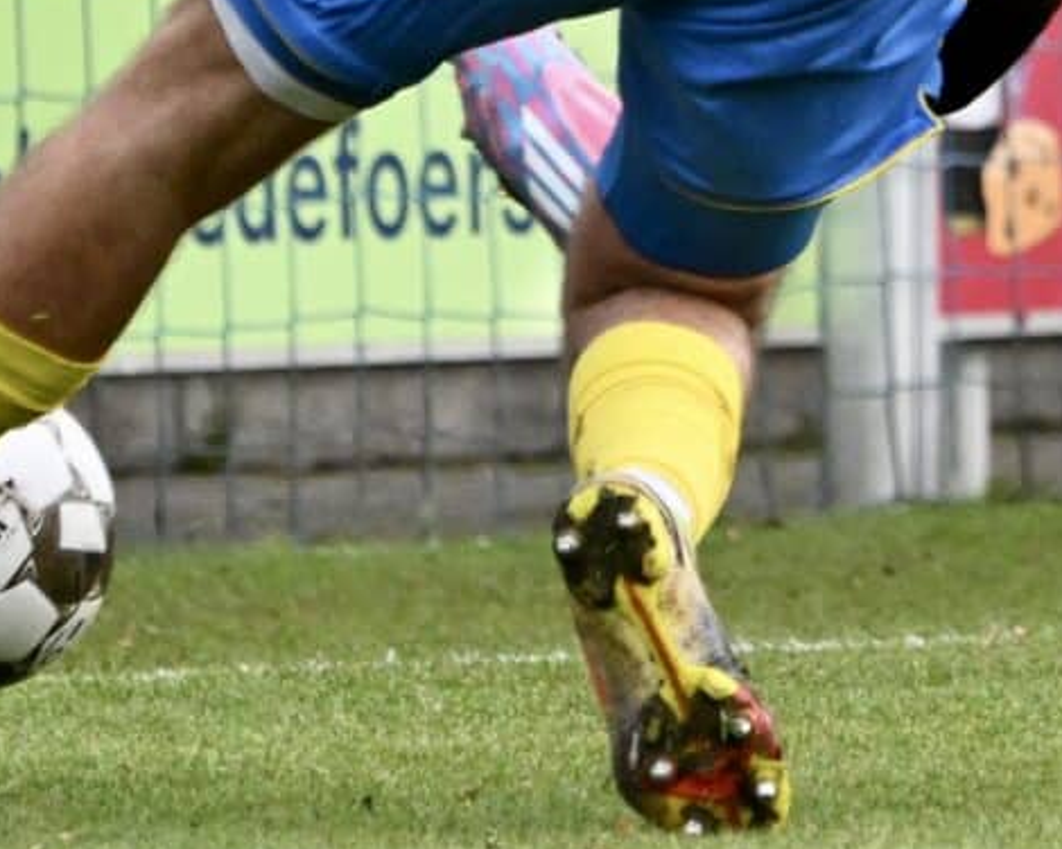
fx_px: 26968
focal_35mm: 858
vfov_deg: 1.8
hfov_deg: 2.3
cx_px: 1076
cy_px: -471
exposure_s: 1/1600
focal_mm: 210
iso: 4000
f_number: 5.3
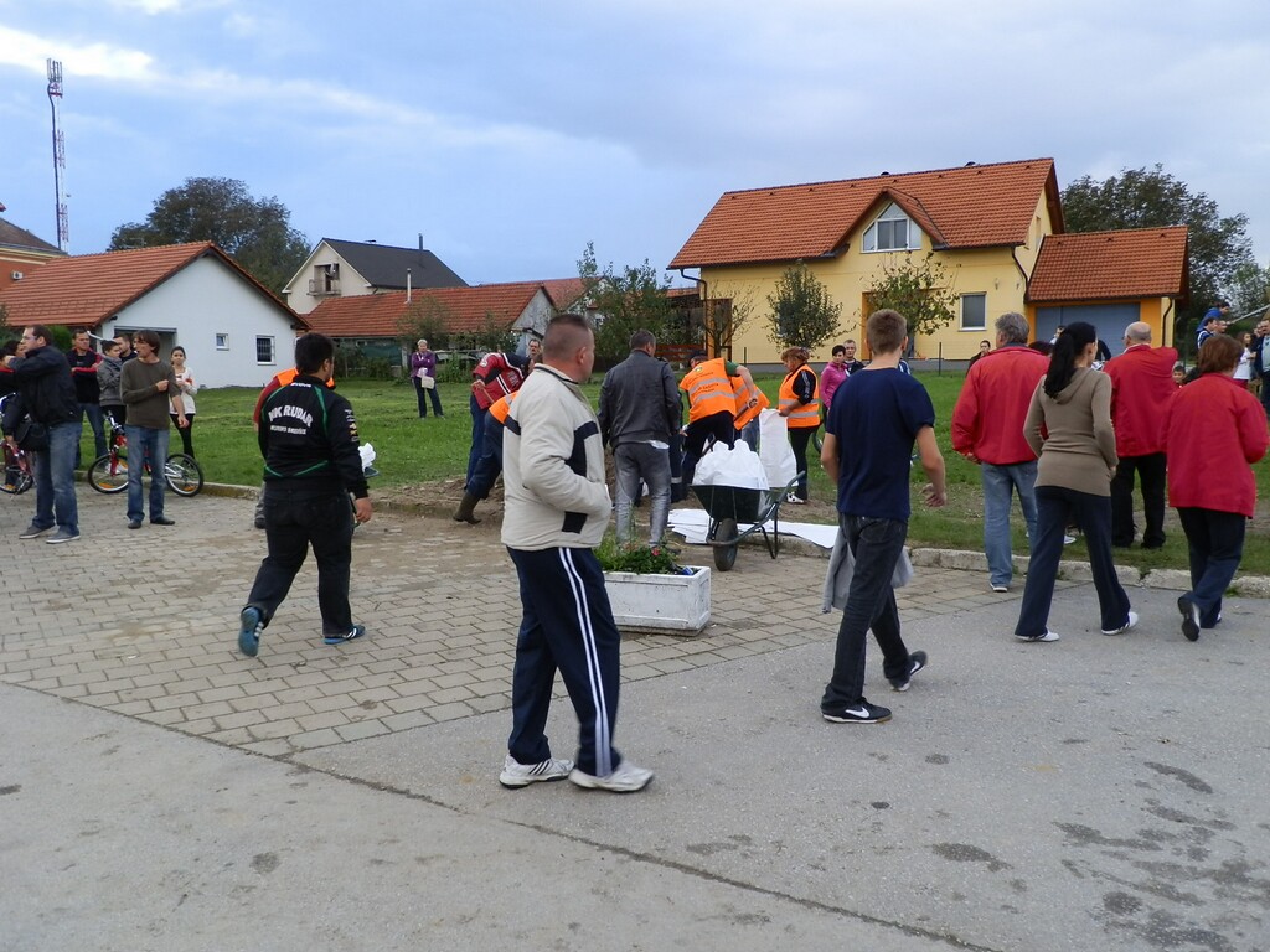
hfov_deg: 63.4
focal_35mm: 28
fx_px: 1027
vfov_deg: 49.7
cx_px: 635
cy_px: 476
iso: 80
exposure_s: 1/125
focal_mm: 5
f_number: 3.3
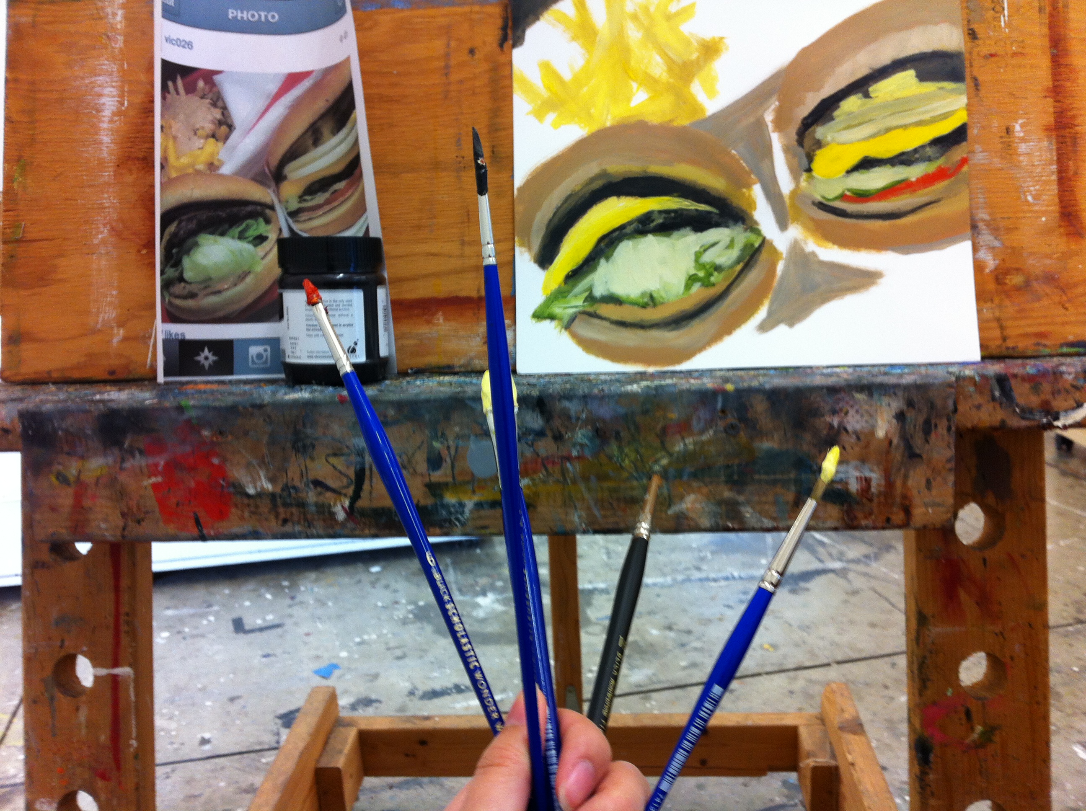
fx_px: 1096
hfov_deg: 52.7
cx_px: 543
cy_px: 406
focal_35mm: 35
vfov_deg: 40.6
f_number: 2.8
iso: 80
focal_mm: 3.85
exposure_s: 1/24
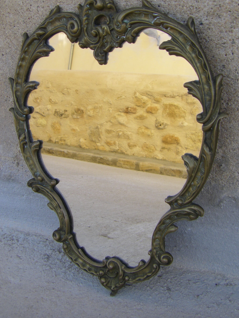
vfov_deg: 41.2
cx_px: 113
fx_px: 423
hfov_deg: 31.5
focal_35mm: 46
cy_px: 138
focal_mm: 6.3
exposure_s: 1/100
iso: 64
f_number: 3.5
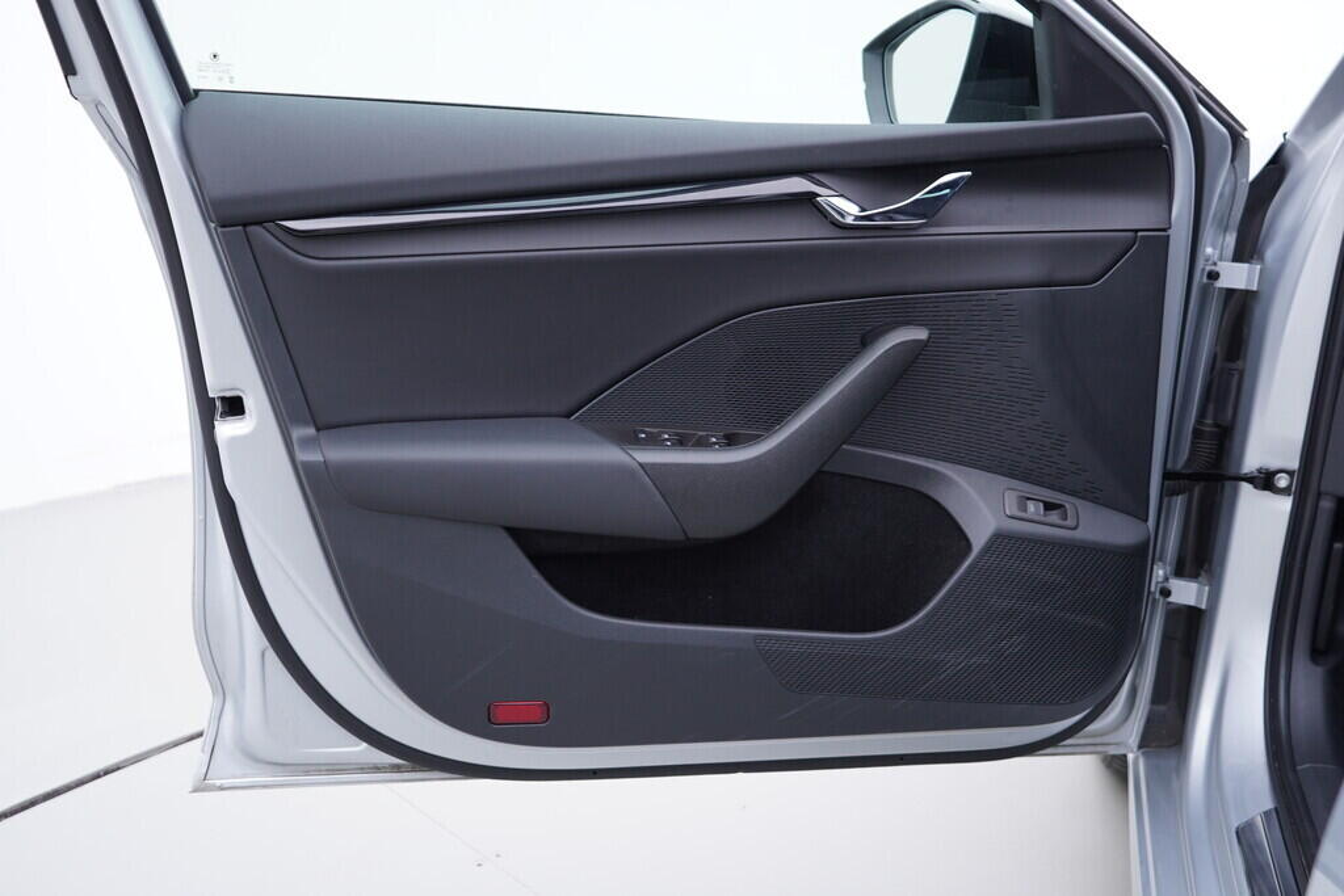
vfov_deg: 36.9
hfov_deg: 53.1
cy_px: 448
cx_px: 672
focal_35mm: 36
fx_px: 1344
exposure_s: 1/40
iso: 125
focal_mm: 24
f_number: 3.2
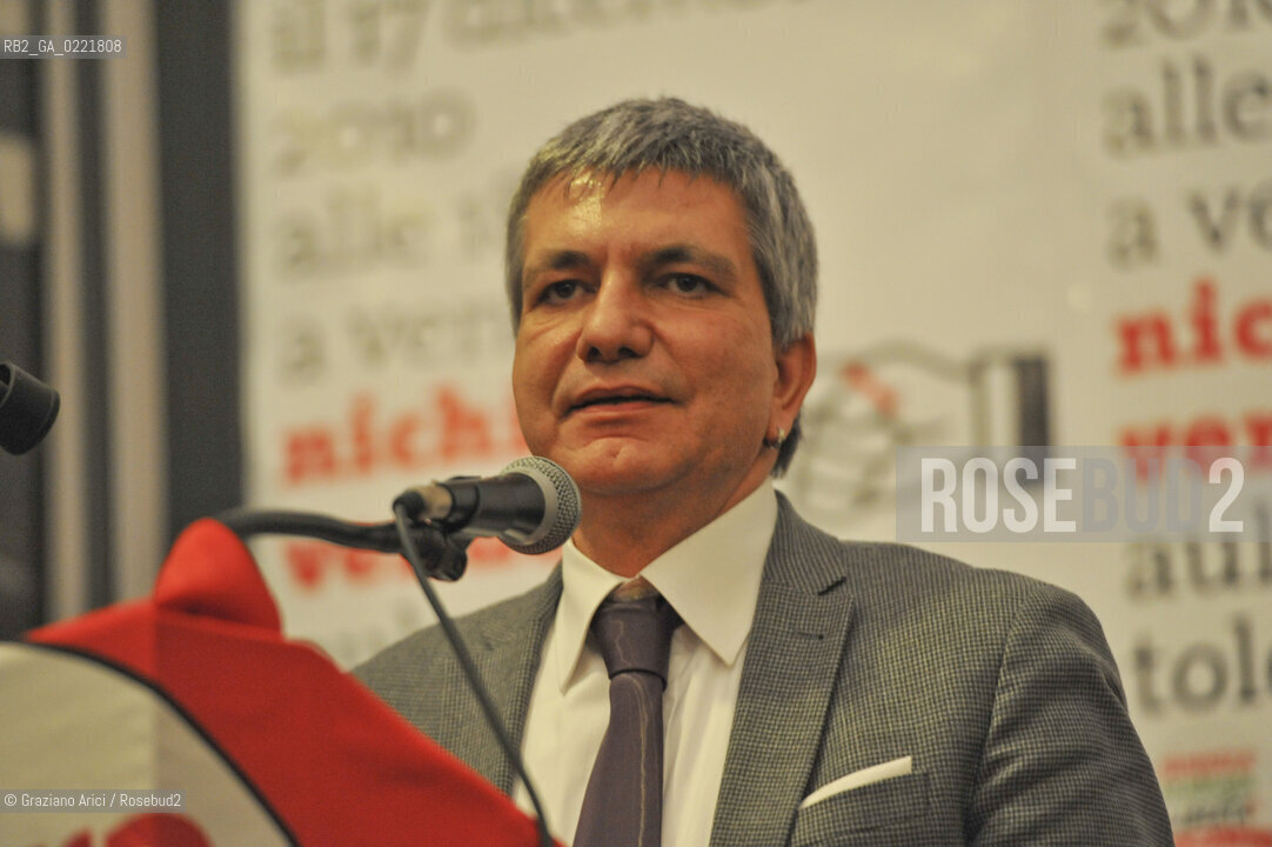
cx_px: 636
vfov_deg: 6.9
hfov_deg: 10.3
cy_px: 424
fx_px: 7062
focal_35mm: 200
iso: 3200
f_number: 3.2
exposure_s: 1/125
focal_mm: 200
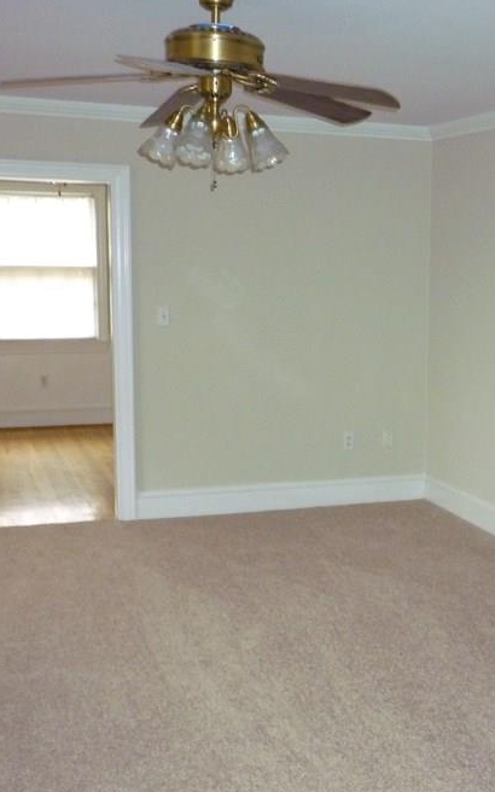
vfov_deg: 41.8
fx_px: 1036
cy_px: 431
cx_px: 431
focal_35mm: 48
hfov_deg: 26.1
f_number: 3.3
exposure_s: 1/30
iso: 400
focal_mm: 5.2
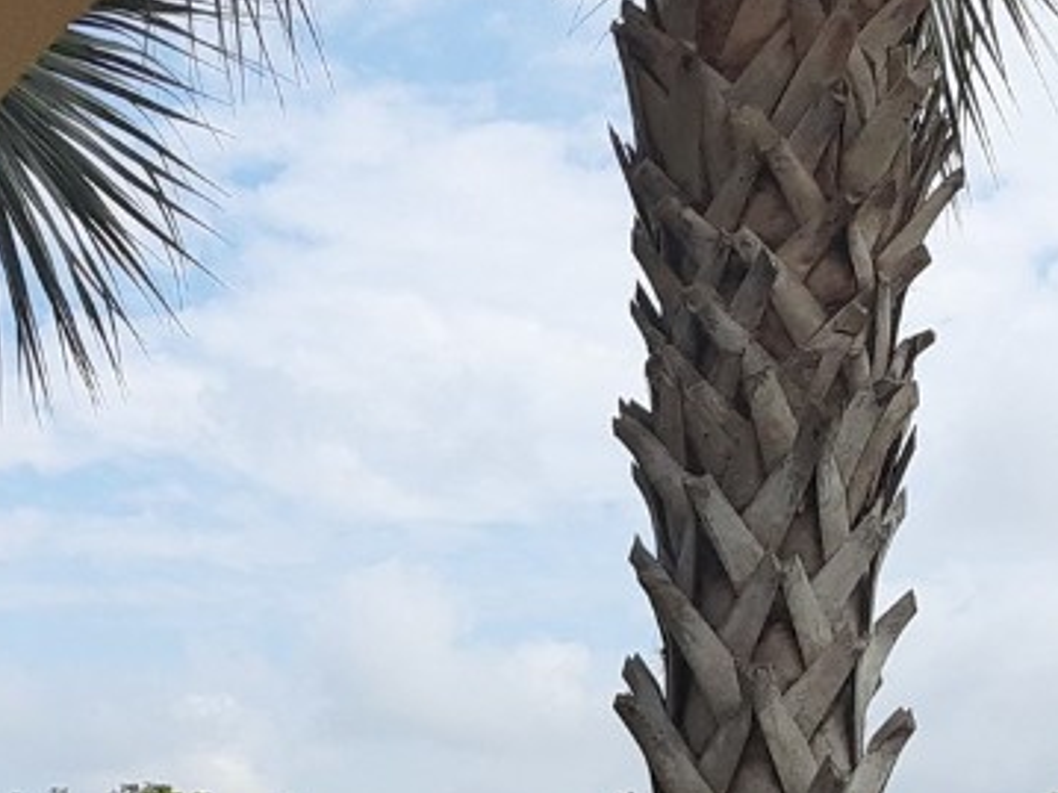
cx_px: 480
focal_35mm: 77
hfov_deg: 25.3
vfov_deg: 18.2
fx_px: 2353
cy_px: 929
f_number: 1.9
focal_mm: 2.91
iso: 40
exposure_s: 1/1634
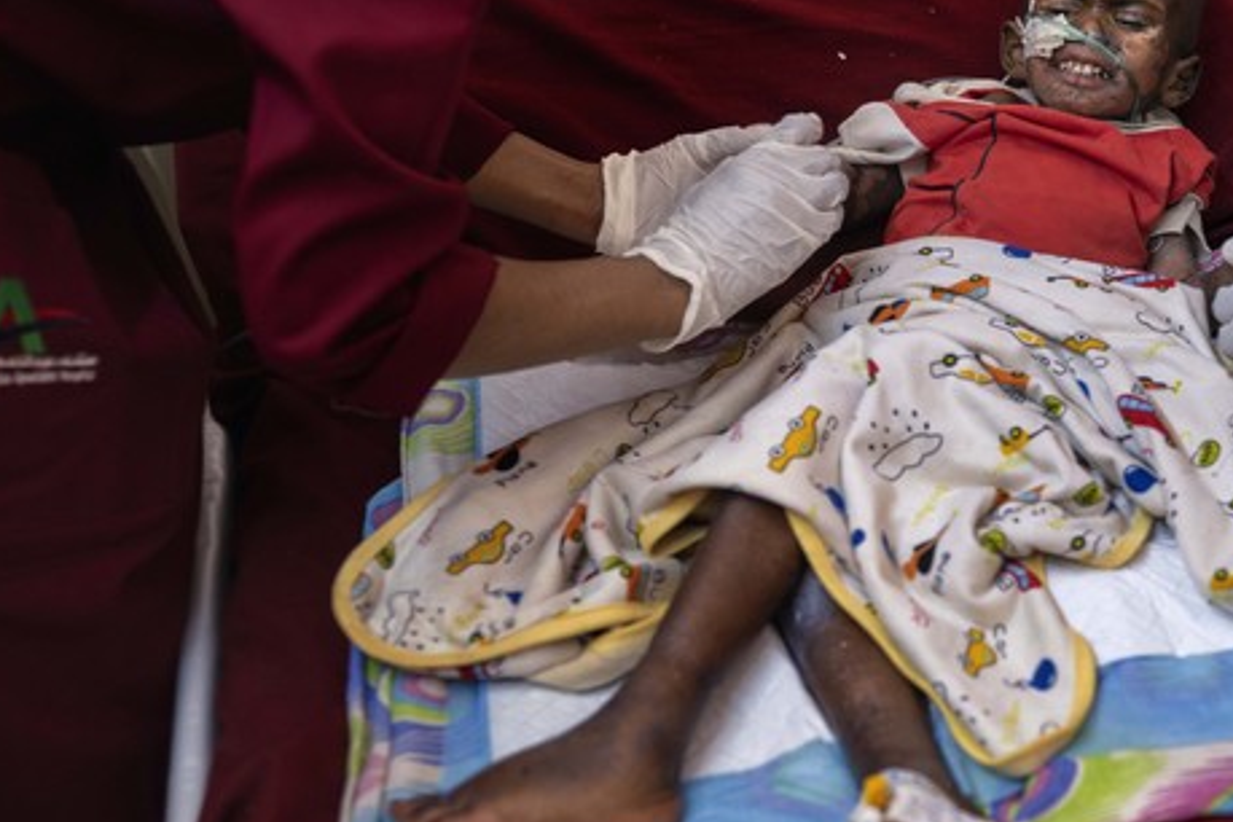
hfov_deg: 32.2
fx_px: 2089
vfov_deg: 22.2
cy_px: 278
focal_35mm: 61
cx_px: 954
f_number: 2.5
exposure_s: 1/40
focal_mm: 35
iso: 400
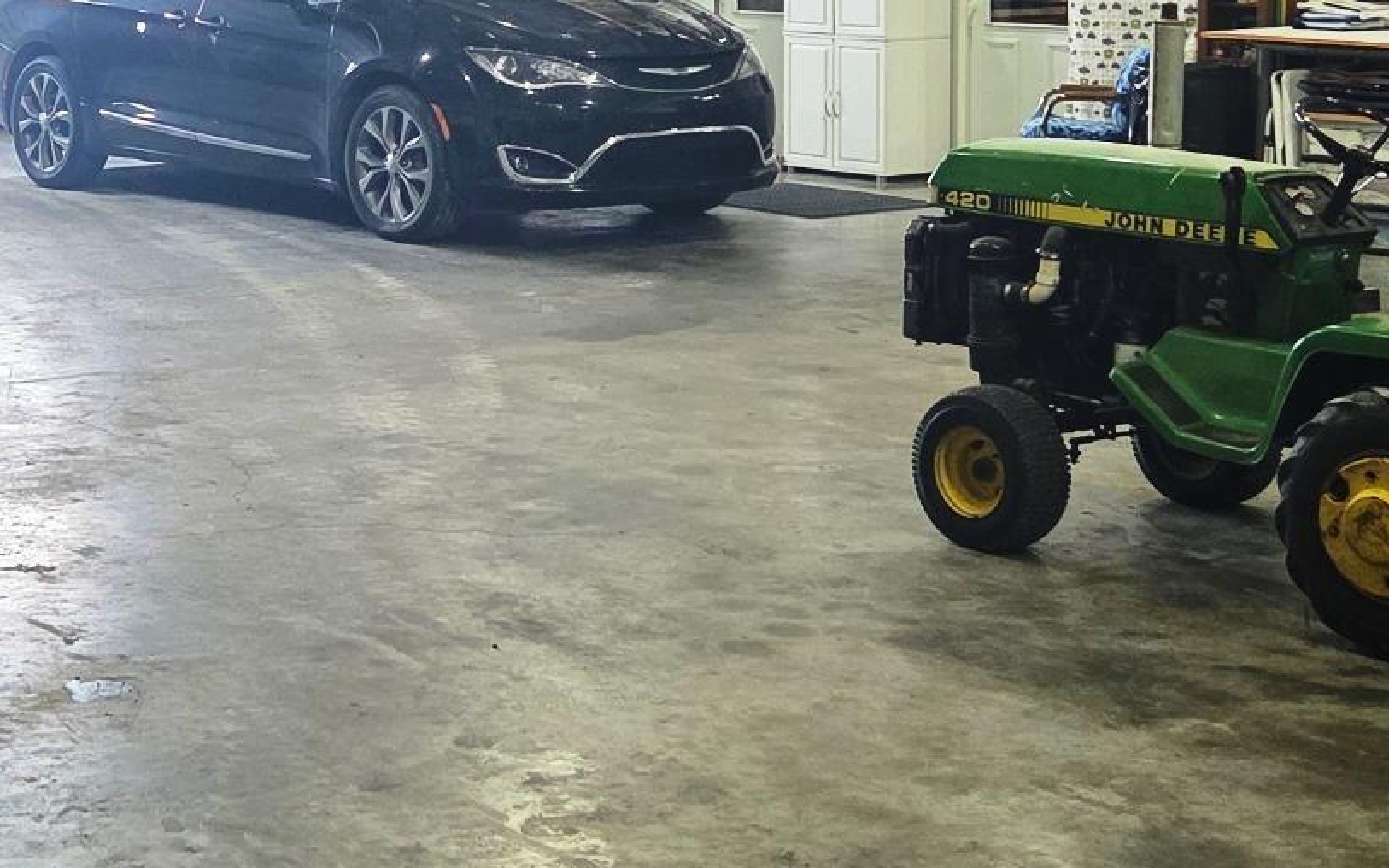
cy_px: 87
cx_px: 311
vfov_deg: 17.8
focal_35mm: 72
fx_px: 2725
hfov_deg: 28.1
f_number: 1.8
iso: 320
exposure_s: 1/120
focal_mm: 5.4
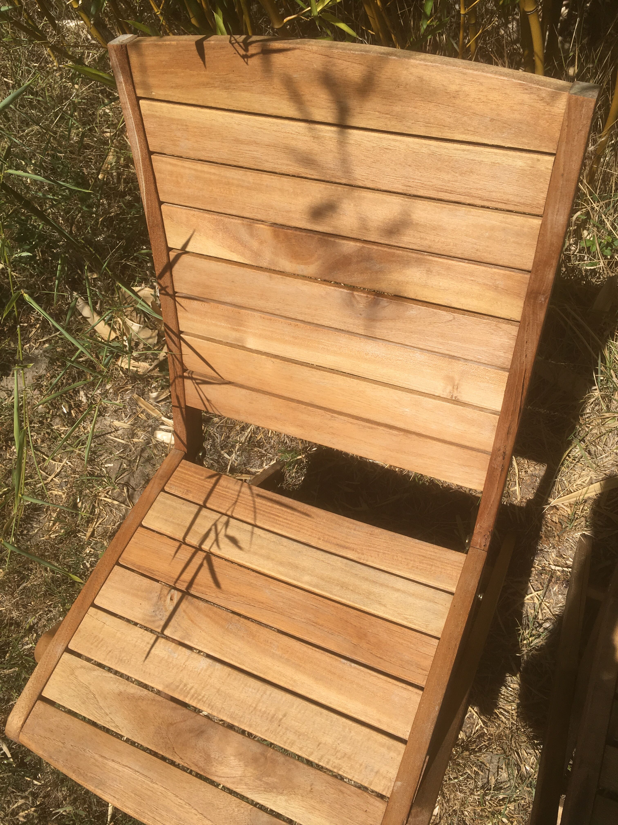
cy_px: 412
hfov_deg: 48.2
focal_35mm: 29
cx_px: 309
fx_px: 690
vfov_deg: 61.7
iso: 25
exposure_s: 1/2137
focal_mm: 4.15
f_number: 2.2
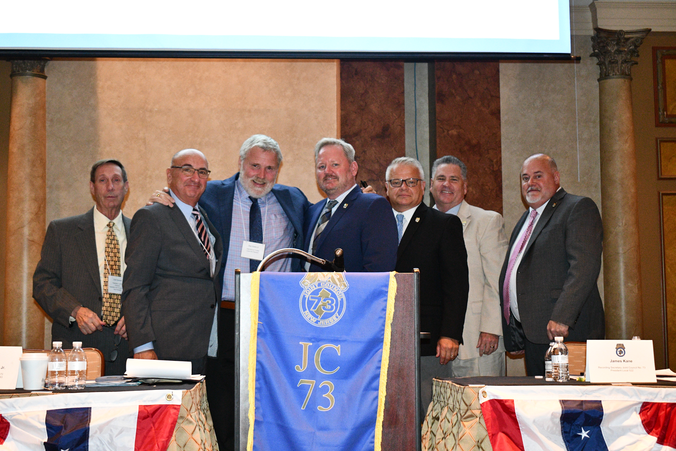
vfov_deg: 23.8
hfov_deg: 35.1
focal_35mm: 57
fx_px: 1070
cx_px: 338
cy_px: 226
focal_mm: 38
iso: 4500
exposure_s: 1/60
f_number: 4.8
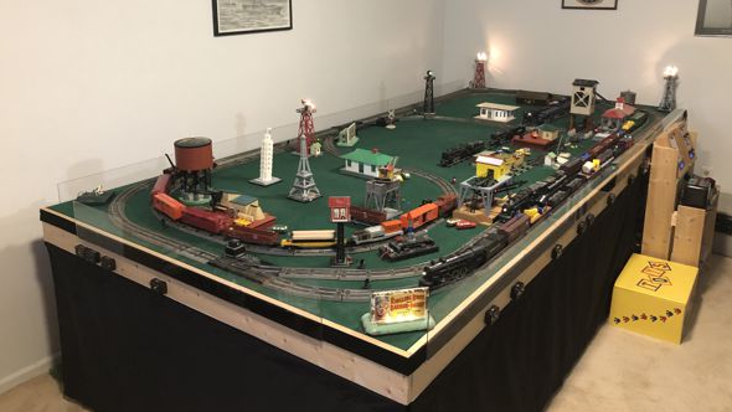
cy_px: 159
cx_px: 371
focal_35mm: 31
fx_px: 602
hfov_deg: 62.6
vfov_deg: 37.6
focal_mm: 3.99
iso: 80
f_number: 1.8
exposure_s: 1/15
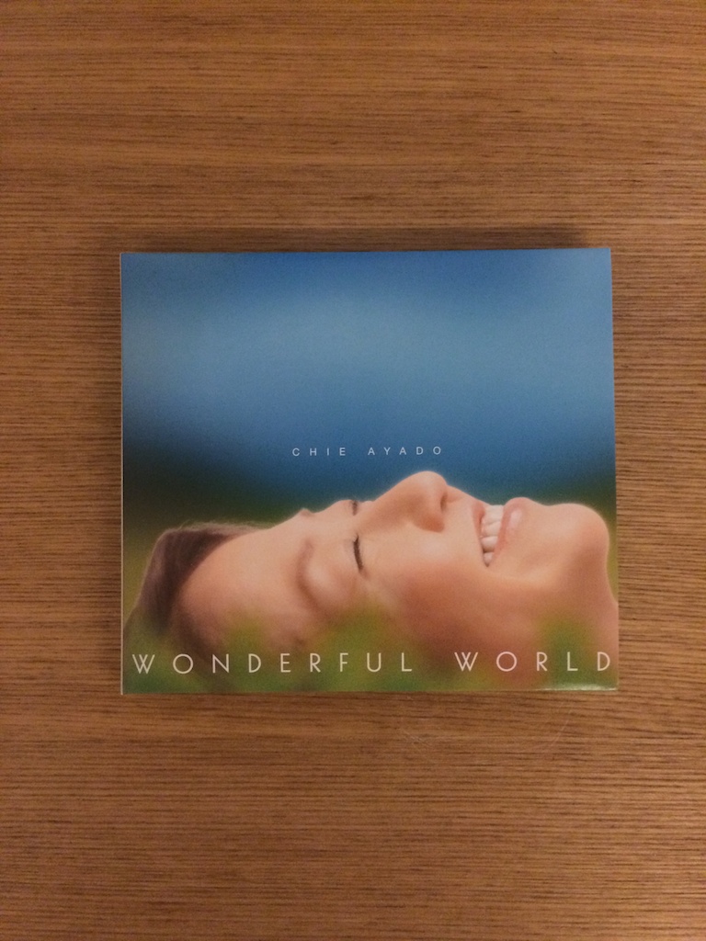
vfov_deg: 60.0
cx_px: 353
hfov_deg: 46.8
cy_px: 470
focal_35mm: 30
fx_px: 816
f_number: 2.2
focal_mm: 4.12
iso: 320
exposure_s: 1/17
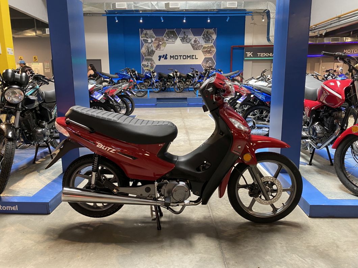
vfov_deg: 53.1
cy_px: 134
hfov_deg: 67.3
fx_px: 269
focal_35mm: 26
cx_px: 179
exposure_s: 1/50
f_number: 1.8
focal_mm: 4.25
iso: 125
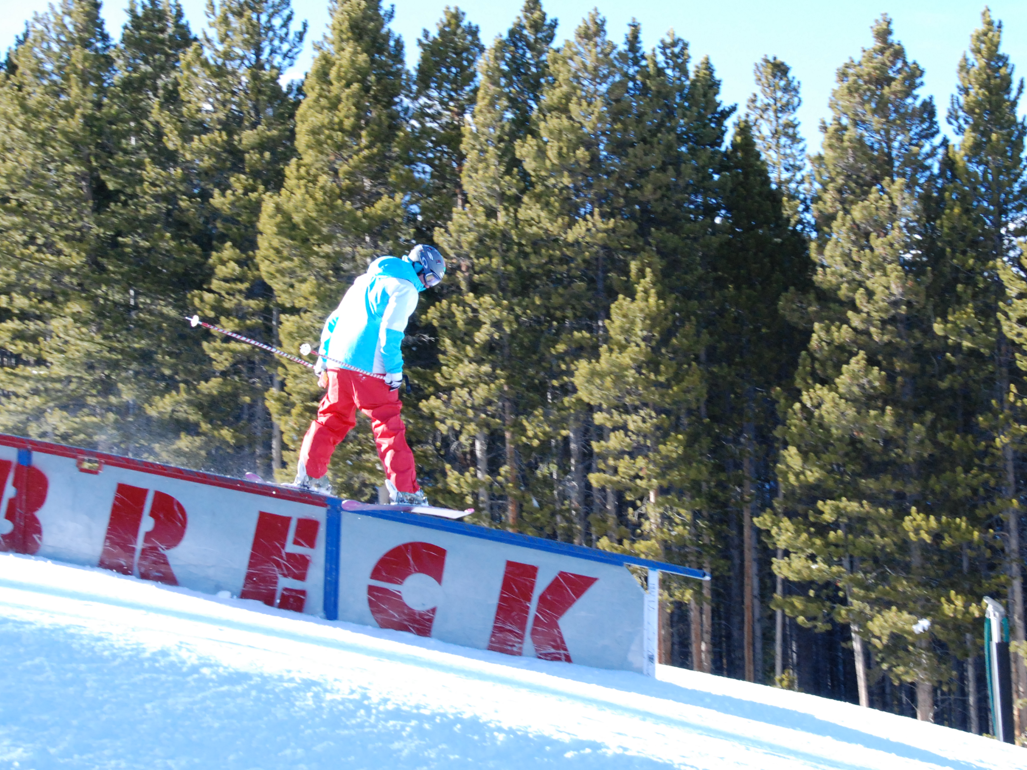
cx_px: 626
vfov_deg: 15.9
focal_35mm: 93
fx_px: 2759
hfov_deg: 21.1
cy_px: 302
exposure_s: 1/320
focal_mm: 44
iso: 1000
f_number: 9
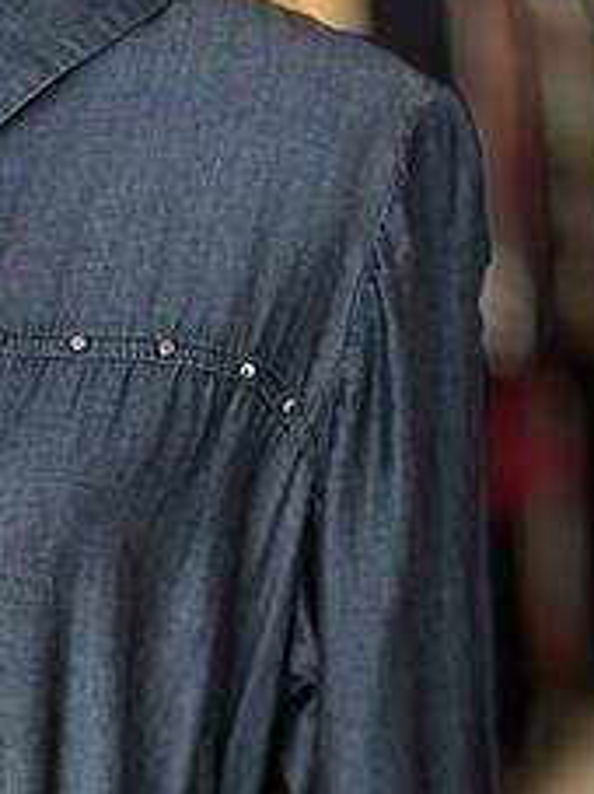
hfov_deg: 13.2
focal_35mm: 110
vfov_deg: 17.5
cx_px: -17
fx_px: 2519
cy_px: 759
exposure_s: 1/121
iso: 125
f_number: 1.78
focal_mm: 6.86
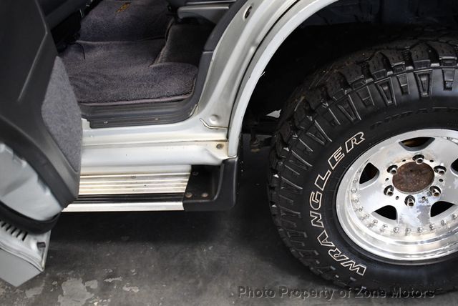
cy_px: 153
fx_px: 458
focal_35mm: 36
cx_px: 229
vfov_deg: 36.9
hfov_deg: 53.1
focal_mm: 18
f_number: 3.5
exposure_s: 1/125
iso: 2200
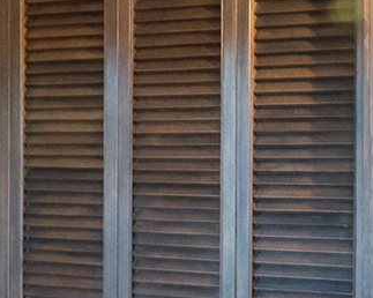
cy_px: 178
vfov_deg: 10.8
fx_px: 1578
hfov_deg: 13.2
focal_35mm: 143
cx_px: -58
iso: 320
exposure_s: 2.5
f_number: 8
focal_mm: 16
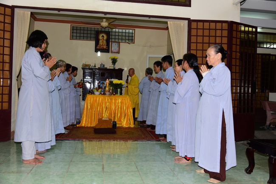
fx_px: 261
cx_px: 138
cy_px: 92
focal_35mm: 34
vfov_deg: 38.9
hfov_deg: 55.8
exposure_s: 1/80
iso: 500
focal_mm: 34
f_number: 5
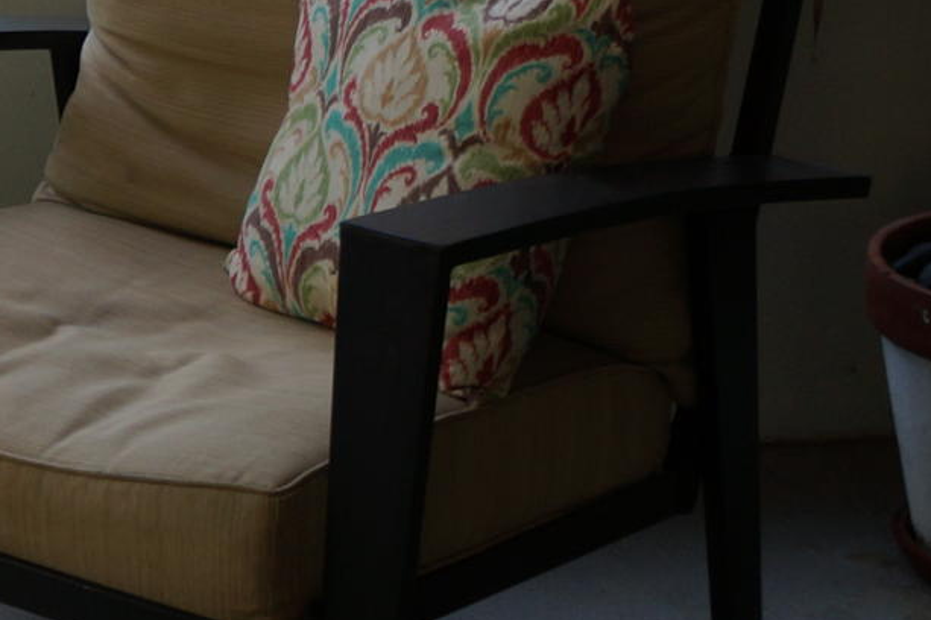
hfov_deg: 13.0
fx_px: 3604
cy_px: 31
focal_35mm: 139
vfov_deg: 9.8
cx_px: -869
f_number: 4
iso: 125
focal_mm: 19
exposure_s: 1/160
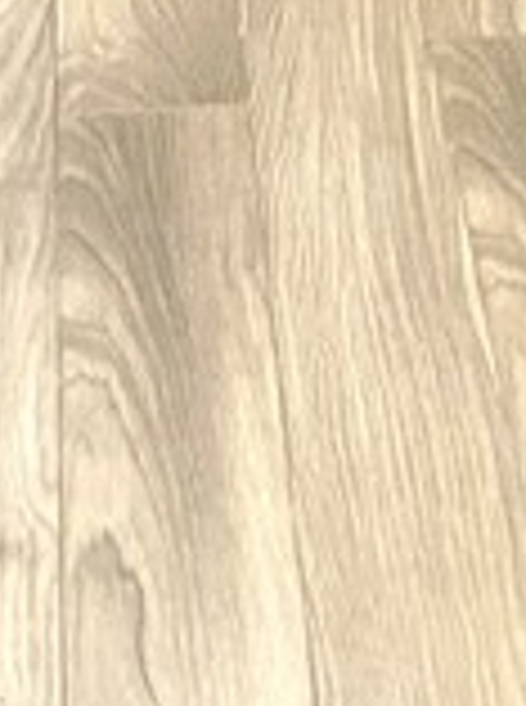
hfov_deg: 8.7
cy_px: -778
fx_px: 3458
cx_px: 346
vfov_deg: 10.5
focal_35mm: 170
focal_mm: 5.7
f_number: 1.5
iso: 250
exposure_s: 1/60
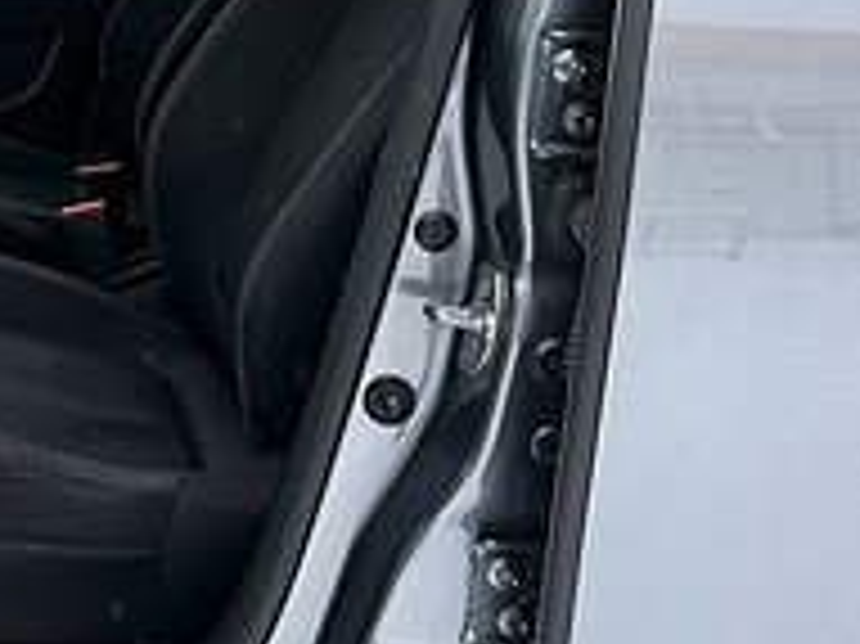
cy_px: 70
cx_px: -180
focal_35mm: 69
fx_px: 1713
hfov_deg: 25.3
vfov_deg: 20.9
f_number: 1.78
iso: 200
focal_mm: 6.76
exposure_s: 1/136
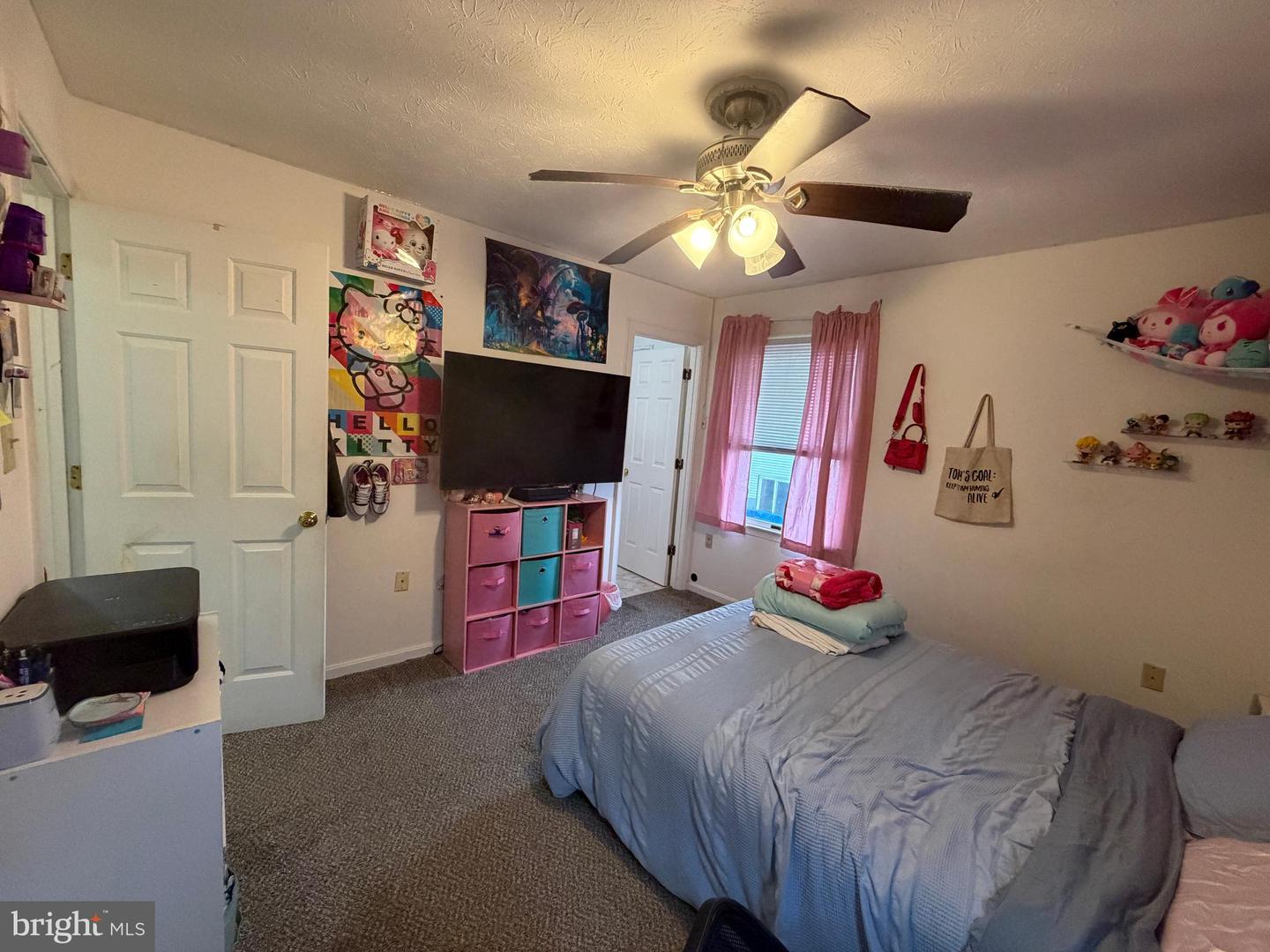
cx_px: 635
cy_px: 476
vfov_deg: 85.7
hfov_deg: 102.1
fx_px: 514
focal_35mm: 14
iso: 500
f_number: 2.2
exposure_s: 1/60
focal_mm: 2.22
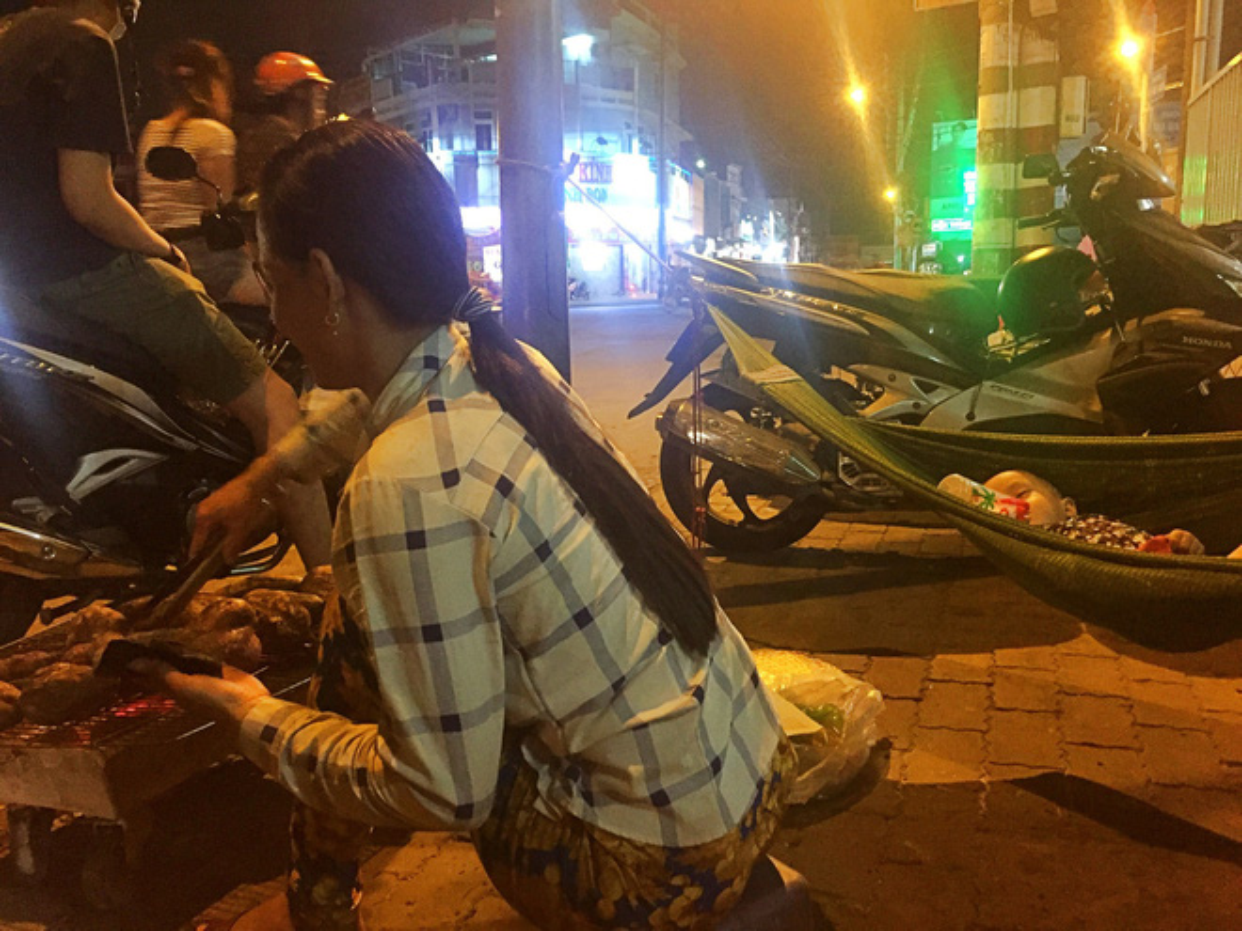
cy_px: 466
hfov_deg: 61.7
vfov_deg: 48.2
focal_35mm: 29
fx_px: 1041
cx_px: 621
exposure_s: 1/17
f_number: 2.2
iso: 400
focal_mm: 4.15
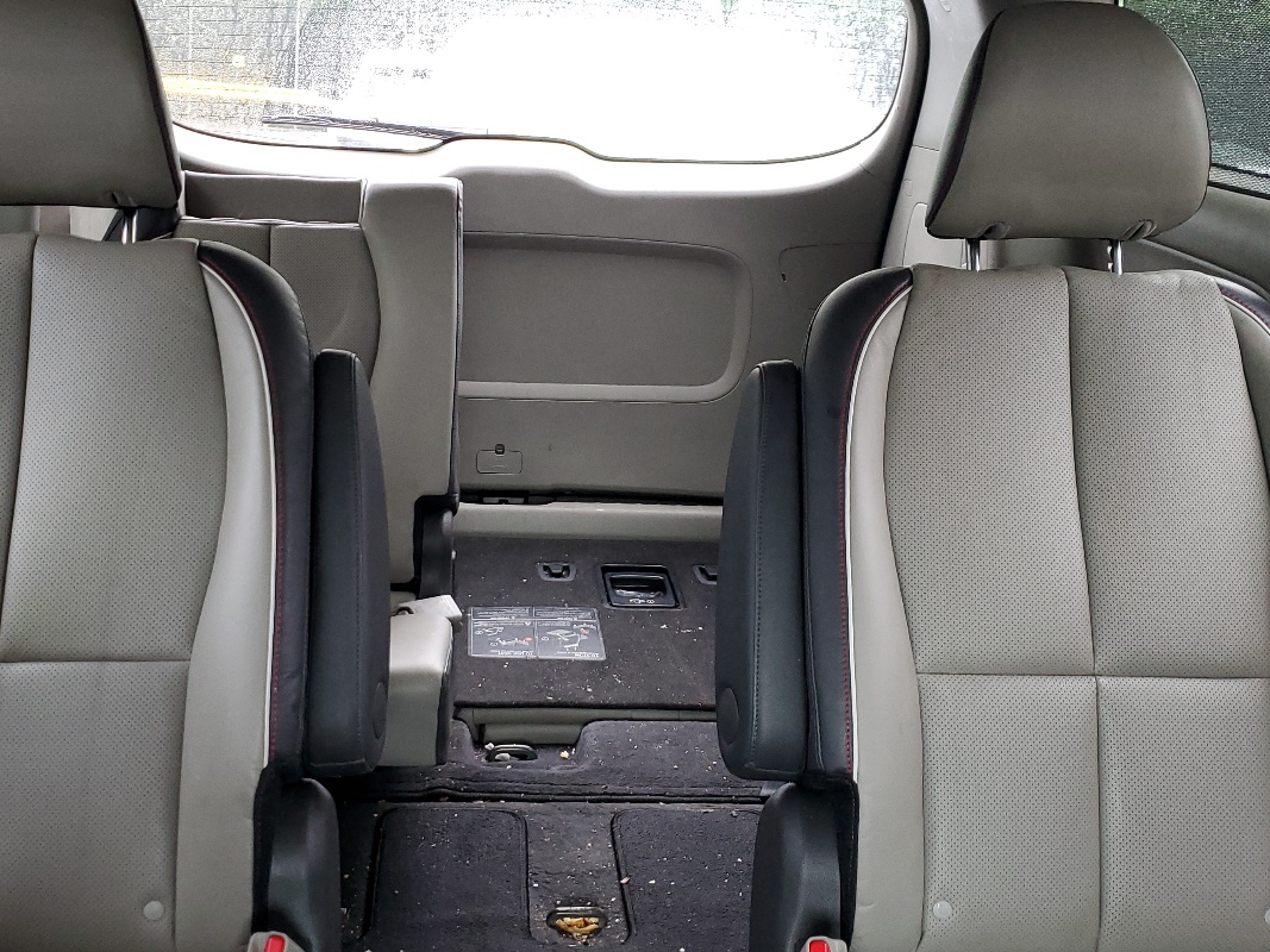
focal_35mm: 39
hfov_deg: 47.8
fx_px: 1431
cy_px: 487
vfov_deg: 36.8
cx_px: 563
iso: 142
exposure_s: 1/60.2
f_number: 1.5
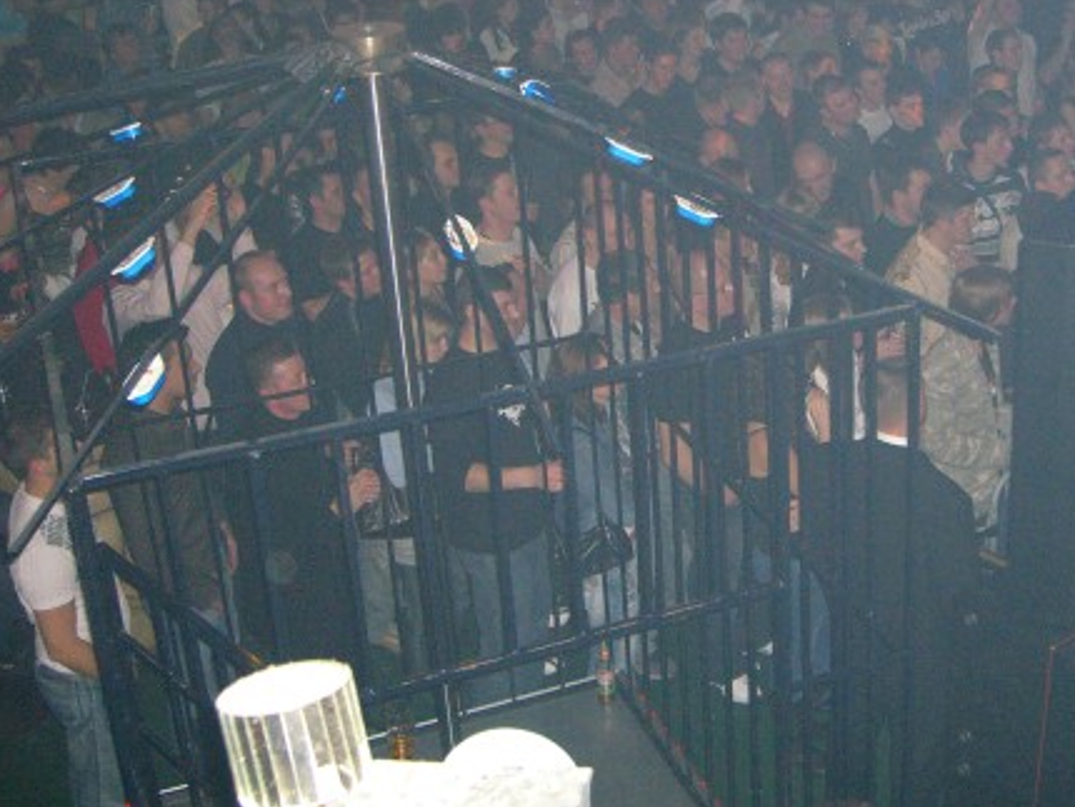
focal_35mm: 53
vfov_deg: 27.4
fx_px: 1647
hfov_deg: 35.8
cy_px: 272
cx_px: 705
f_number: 2.8
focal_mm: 7.9
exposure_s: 1/60
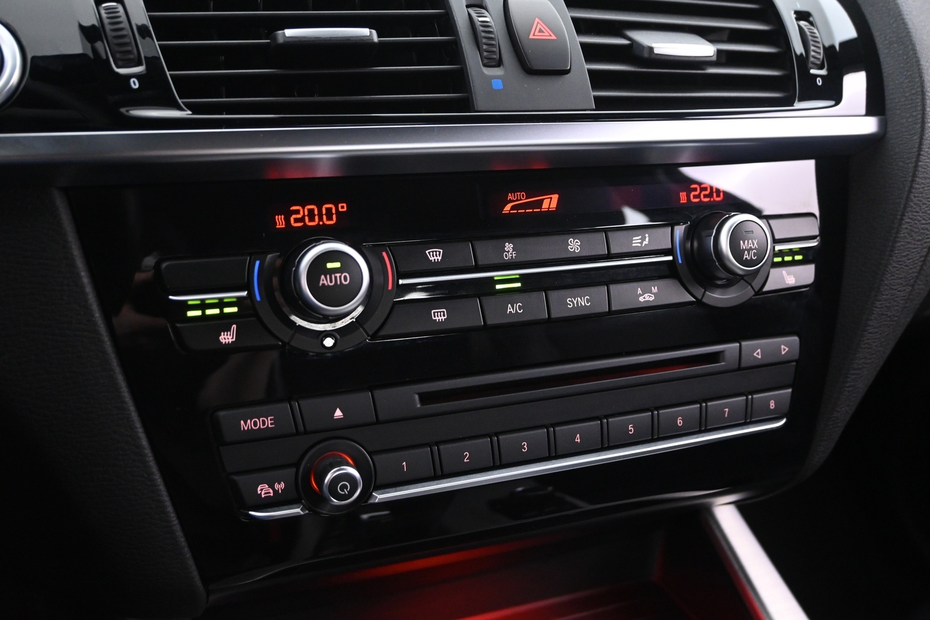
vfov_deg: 40.0
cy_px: 310
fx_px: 852
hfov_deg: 57.2
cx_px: 465
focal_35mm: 33
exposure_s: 1/10
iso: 2500
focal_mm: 22
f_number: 4
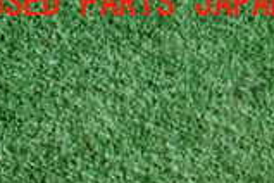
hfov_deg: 12.6
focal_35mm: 149
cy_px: 371
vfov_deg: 8.7
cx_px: 493
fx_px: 1134
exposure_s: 1/40
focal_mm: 6.83
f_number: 2.7
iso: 640
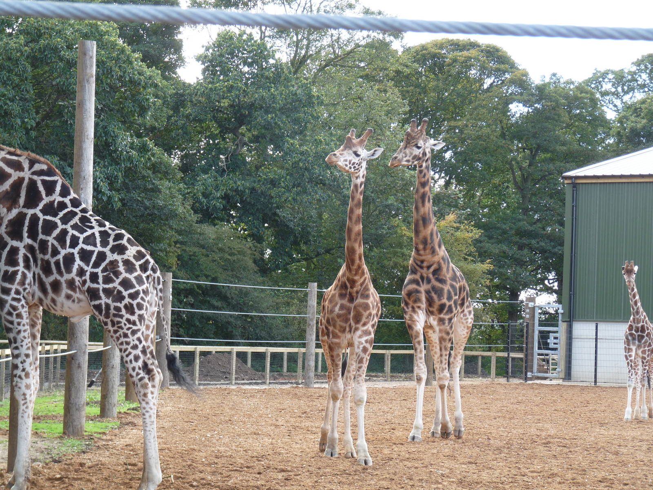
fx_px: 2056
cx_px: 326
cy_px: 245
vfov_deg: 13.6
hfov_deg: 18.0
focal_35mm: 109
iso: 100
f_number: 3.6
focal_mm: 19.4
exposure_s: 1/80
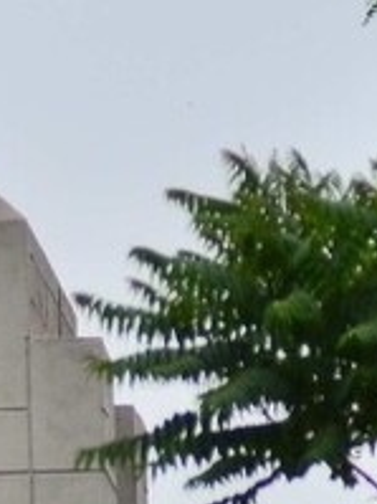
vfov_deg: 2.8
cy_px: 703
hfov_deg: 2.1
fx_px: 10118
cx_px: -701
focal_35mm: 696
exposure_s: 1/8000
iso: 640
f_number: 2.8
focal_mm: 80
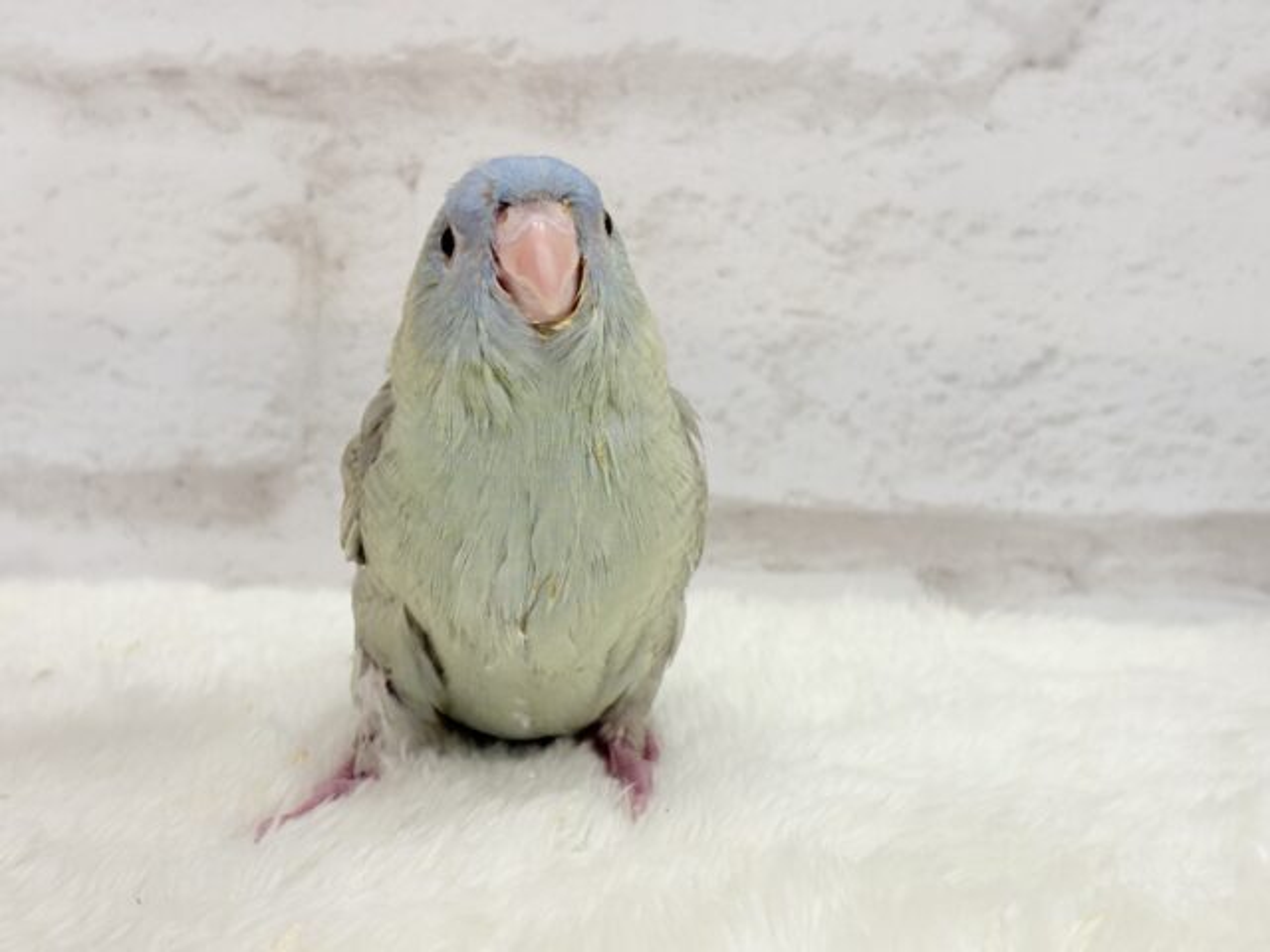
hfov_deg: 36.8
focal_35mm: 52
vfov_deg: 28.0
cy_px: 476
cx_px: 635
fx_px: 1908
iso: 64
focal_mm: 5.96
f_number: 1.6
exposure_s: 1/100
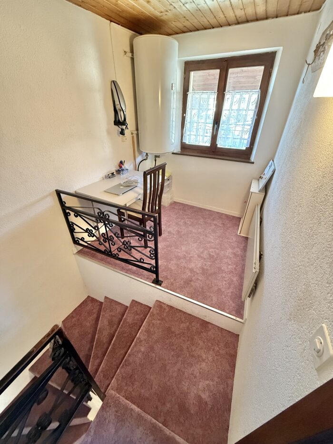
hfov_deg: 85.7
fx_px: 180
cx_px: 166
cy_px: 222
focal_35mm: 14
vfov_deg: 102.1
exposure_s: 1/50
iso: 500
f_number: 2.2
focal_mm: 2.22
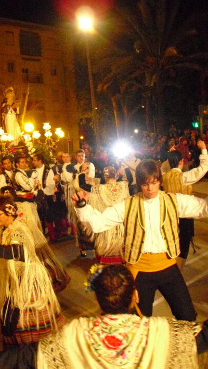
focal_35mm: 53
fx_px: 519
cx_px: 94
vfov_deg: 39.2
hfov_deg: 22.7
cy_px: 186
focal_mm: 6.3
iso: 1600
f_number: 3.1
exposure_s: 1/60
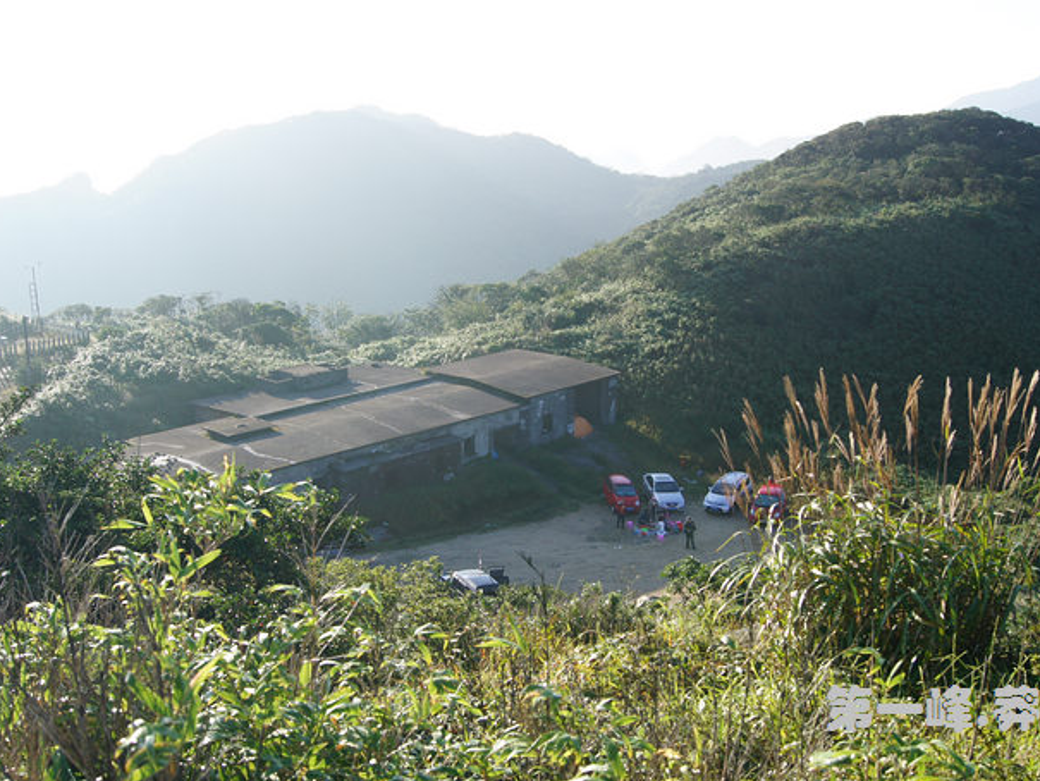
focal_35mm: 40
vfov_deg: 36.0
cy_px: 398
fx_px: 1202
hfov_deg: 46.8
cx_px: 550
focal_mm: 24
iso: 200
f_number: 7.1
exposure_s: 1/200
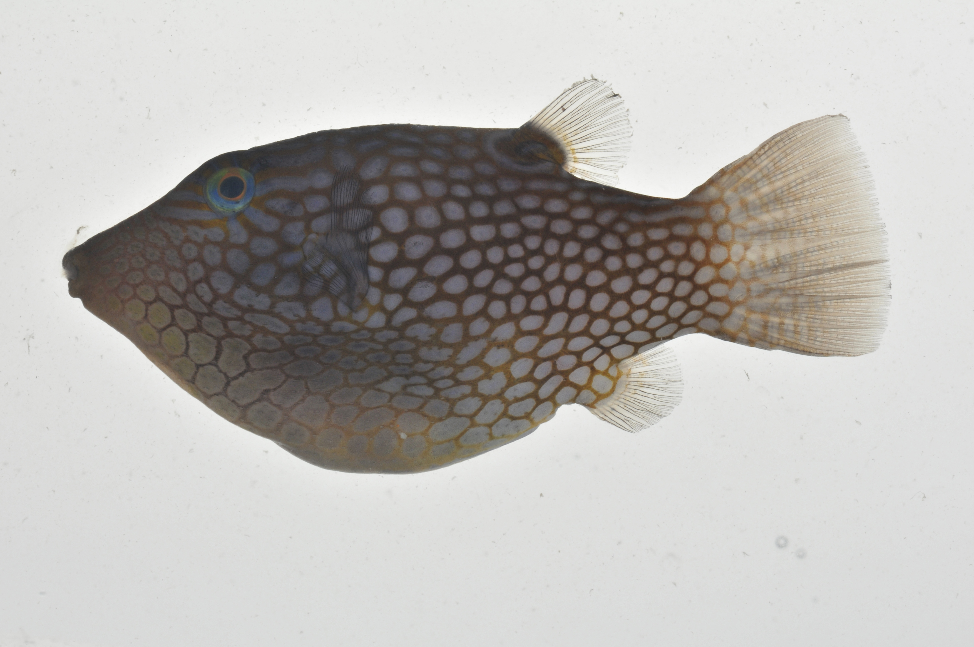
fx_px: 4256
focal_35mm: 158
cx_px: 487
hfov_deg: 13.1
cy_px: 324
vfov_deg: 8.7
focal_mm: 105
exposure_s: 1/60
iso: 200
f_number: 25
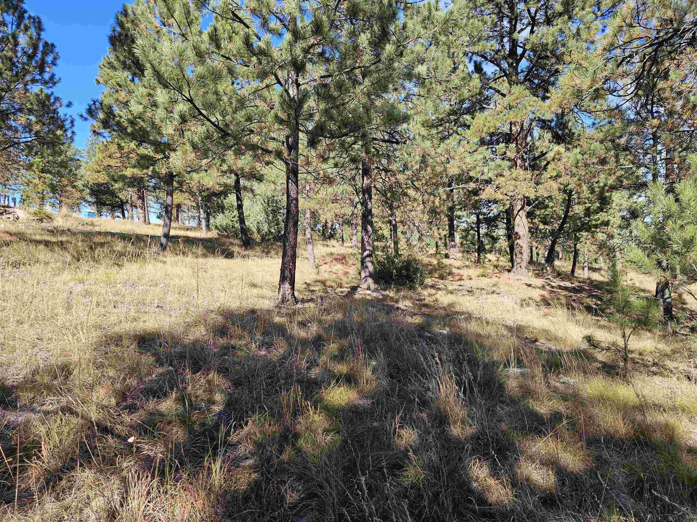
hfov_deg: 73.9
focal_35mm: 23
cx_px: 348
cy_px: 261
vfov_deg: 58.9
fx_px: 463
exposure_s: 1/281
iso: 10
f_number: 1.7
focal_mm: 6.3
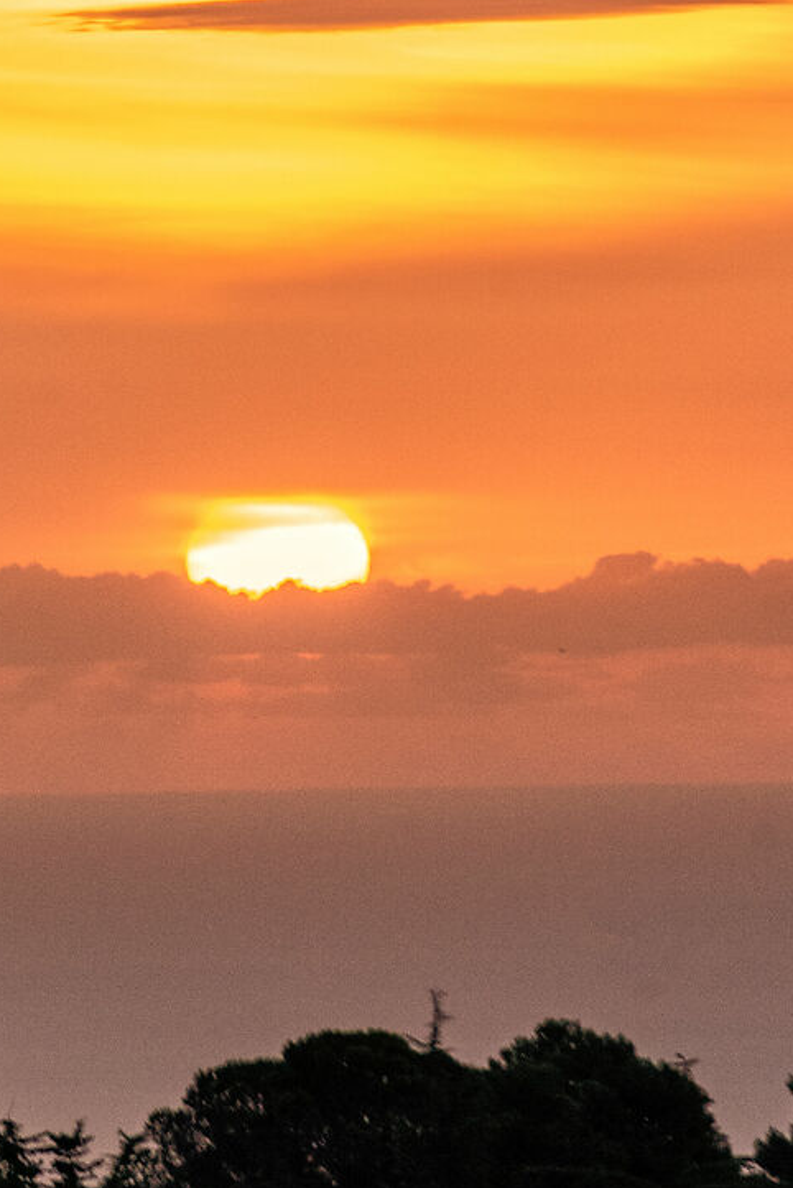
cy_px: -513
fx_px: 19210
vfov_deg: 3.5
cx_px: -140
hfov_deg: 2.4
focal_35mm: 582
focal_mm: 175
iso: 1250
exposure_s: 1/200
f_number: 11
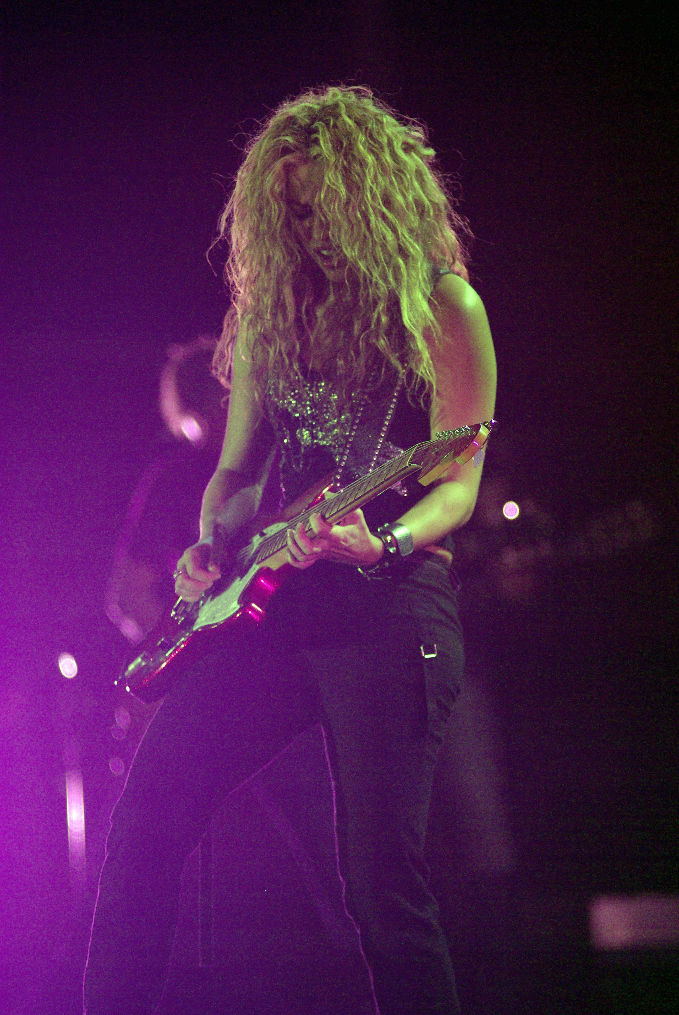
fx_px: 8463
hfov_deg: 4.6
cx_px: 340
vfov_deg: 6.9
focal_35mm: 300
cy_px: 508
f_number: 2.8
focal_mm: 200
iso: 1600
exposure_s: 1/1000
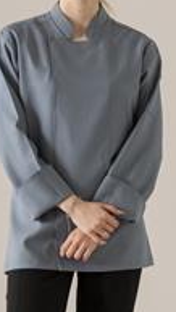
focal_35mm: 315
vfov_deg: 6.8
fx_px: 2605
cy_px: 241
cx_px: 73
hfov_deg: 3.9
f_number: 11
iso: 320
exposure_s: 1/160
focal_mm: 125
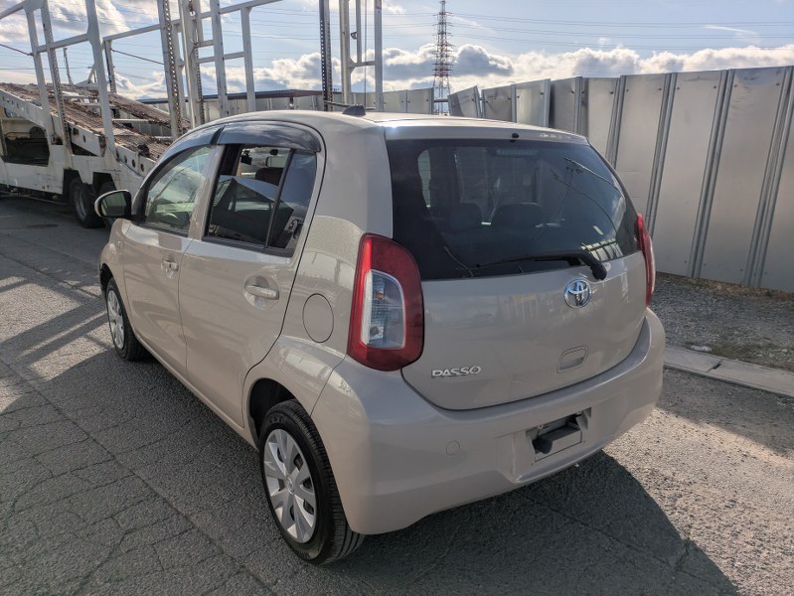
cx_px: 397
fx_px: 574
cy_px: 298
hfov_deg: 69.4
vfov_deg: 54.9
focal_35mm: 25
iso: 49
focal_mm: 5.43
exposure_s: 1/5076
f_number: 1.89
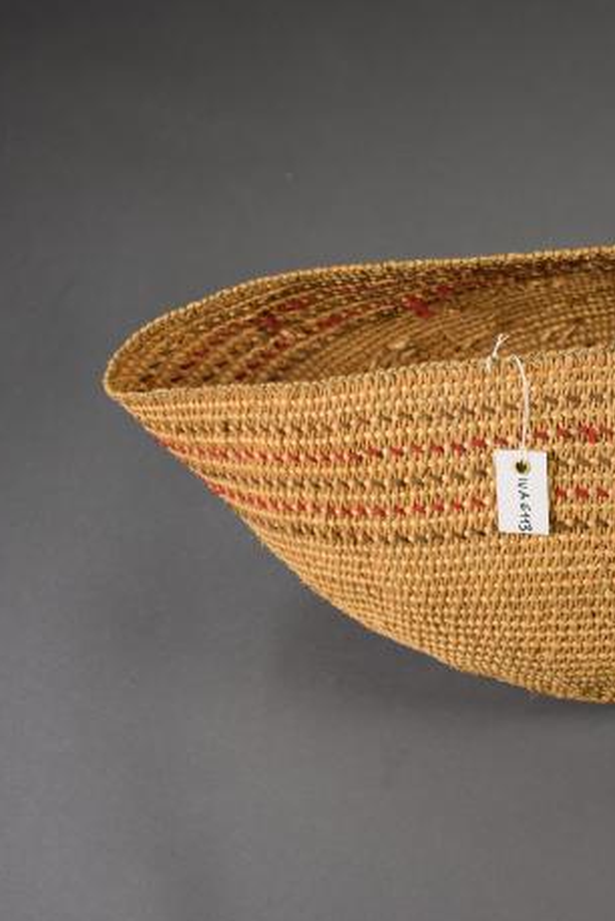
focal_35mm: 55
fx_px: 1407
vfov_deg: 36.2
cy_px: 466
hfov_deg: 23.6
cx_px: 617
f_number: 4.5
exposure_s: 1/80
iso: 400
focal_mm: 24
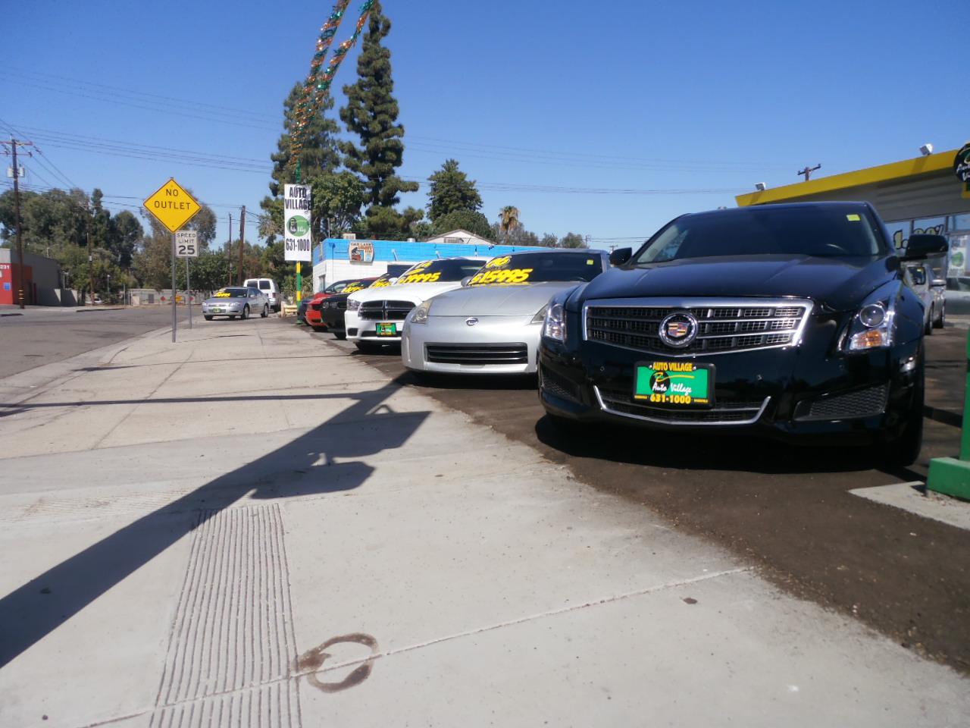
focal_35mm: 24
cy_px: 364
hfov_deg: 71.6
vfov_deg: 56.8
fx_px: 673
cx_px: 485
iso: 80
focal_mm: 4.2
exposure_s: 1/2000
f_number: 3
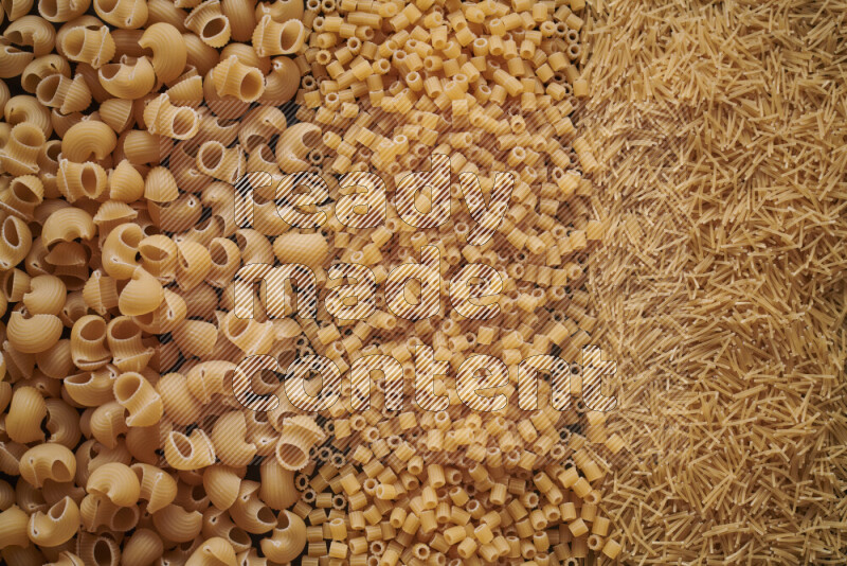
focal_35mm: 50
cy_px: 283
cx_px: 424
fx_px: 1177
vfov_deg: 27.0
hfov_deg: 39.6
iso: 160
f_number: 8
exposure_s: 1/100
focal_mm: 50
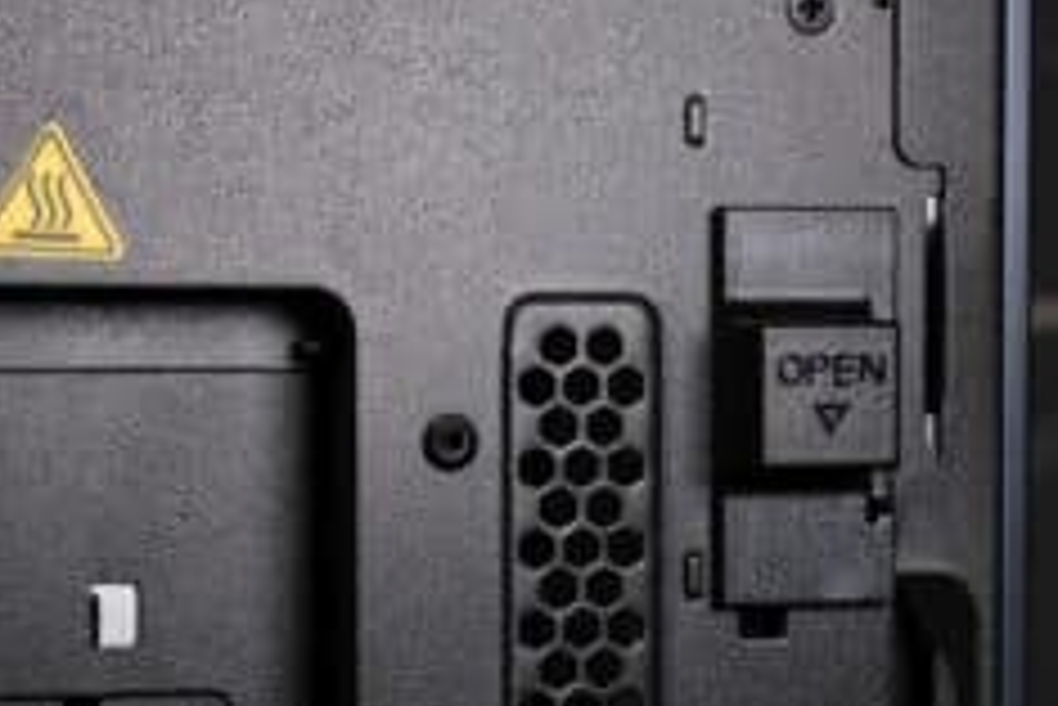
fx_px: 3558
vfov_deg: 11.3
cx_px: 693
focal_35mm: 121
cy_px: 459
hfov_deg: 16.9
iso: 1250
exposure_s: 1/75
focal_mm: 48.5
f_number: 8
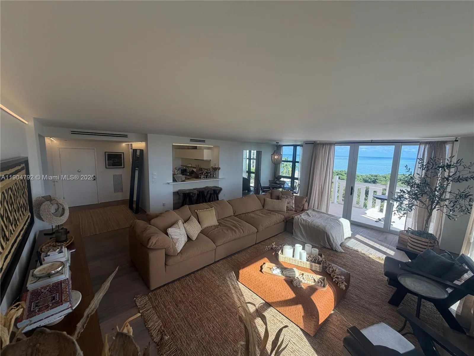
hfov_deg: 102.1
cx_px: 237
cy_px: 178
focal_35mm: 14
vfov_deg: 85.7
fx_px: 192
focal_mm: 2.22
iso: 50
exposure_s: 1/120
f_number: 2.2
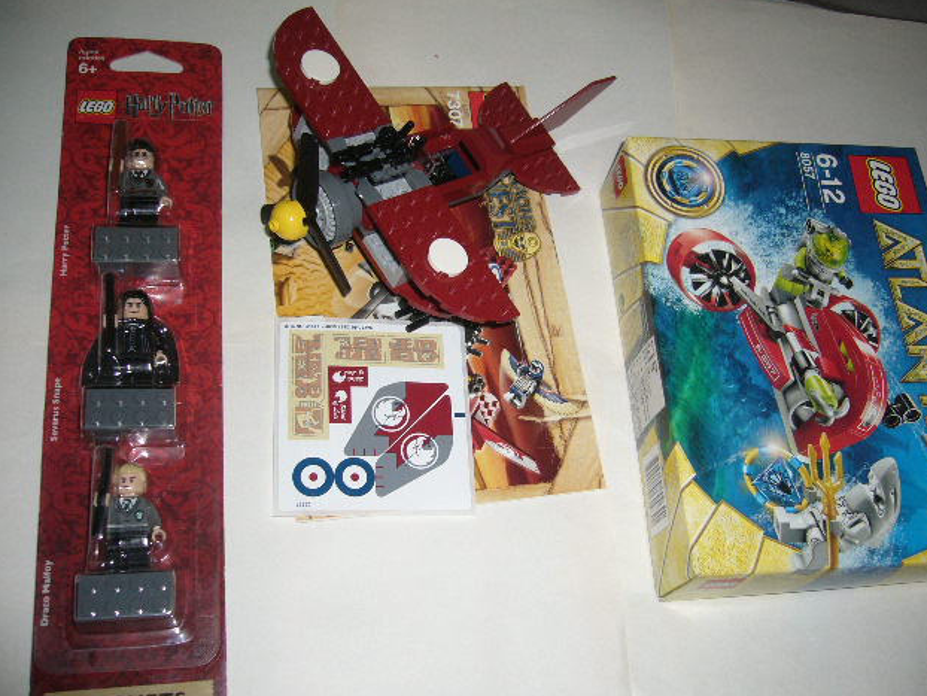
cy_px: 352
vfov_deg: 39.7
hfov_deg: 51.3
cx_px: 472
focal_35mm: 36
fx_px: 964
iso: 100
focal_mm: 5.8
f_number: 2.8
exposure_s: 1/60
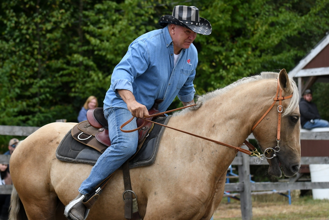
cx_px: 164
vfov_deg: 10.7
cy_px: 110
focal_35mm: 129
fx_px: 1180
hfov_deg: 15.9
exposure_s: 1/2000
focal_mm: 86
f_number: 4
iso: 800
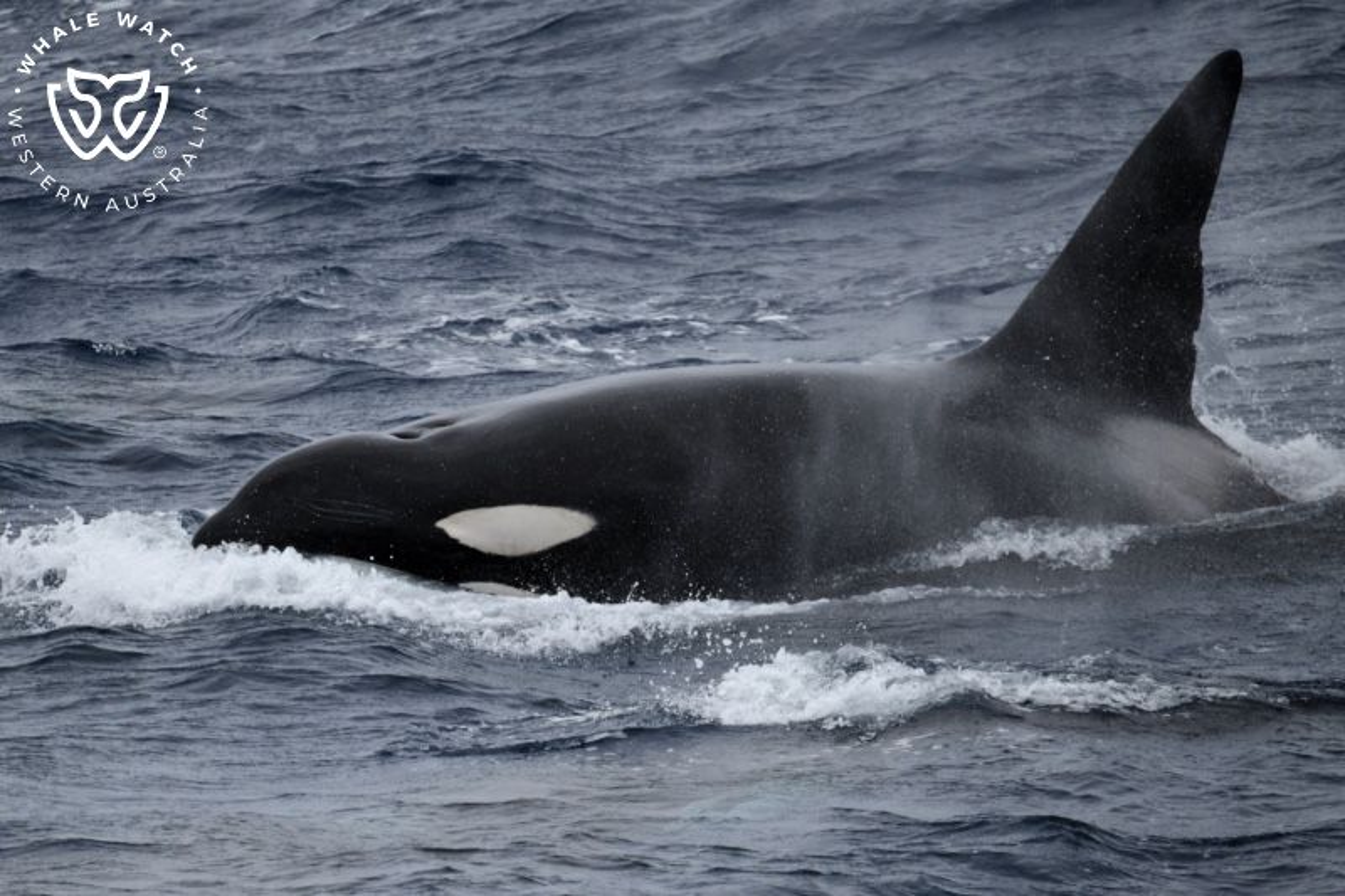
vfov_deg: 2.3
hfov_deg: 3.4
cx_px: 672
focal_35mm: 600
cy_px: 448
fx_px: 22411
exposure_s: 1/8000
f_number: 6.3
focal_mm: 600
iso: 1000
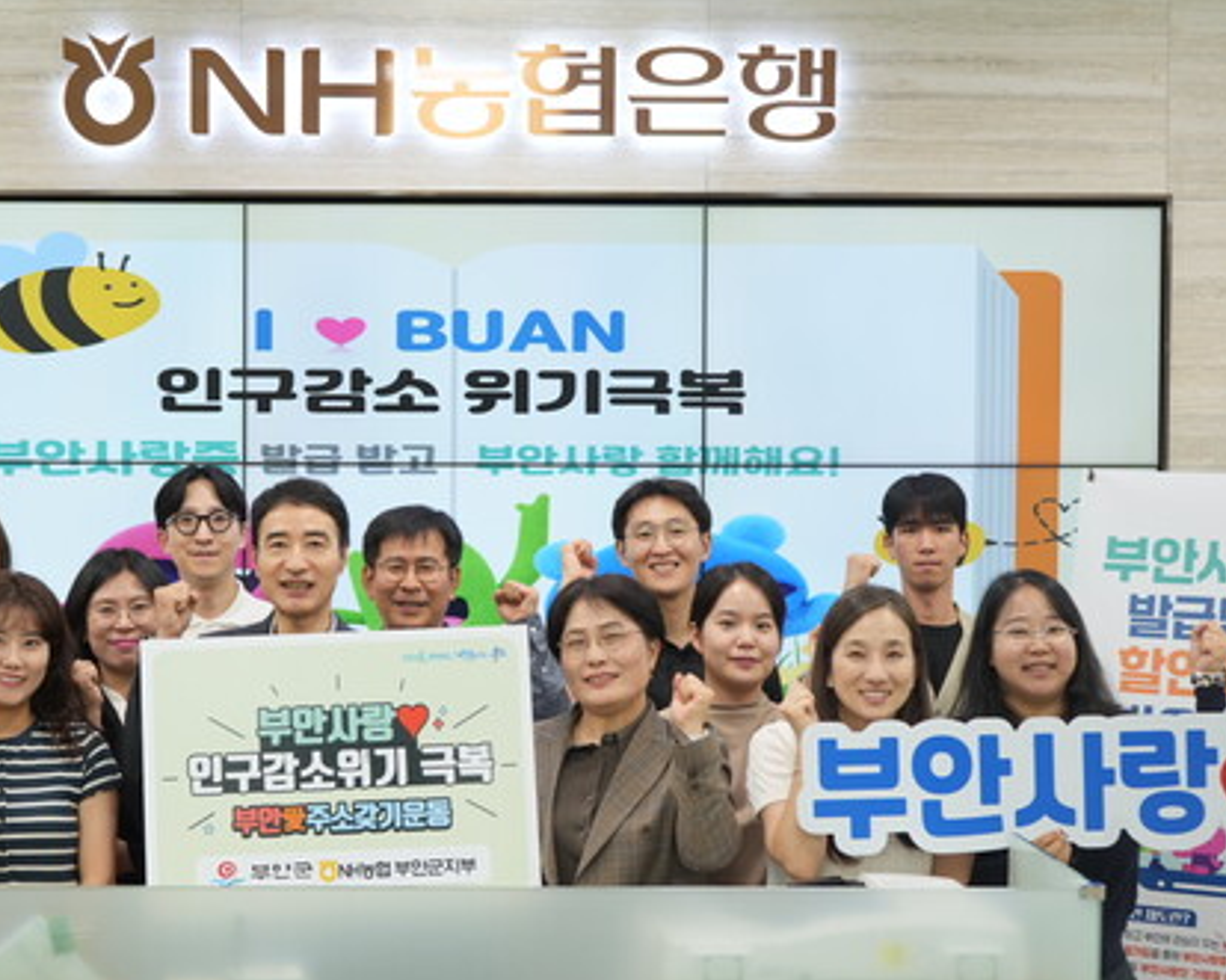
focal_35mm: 68
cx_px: 403
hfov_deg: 27.7
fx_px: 2467
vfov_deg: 22.5
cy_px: 537
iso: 200
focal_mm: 50
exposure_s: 1/50
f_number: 4.5
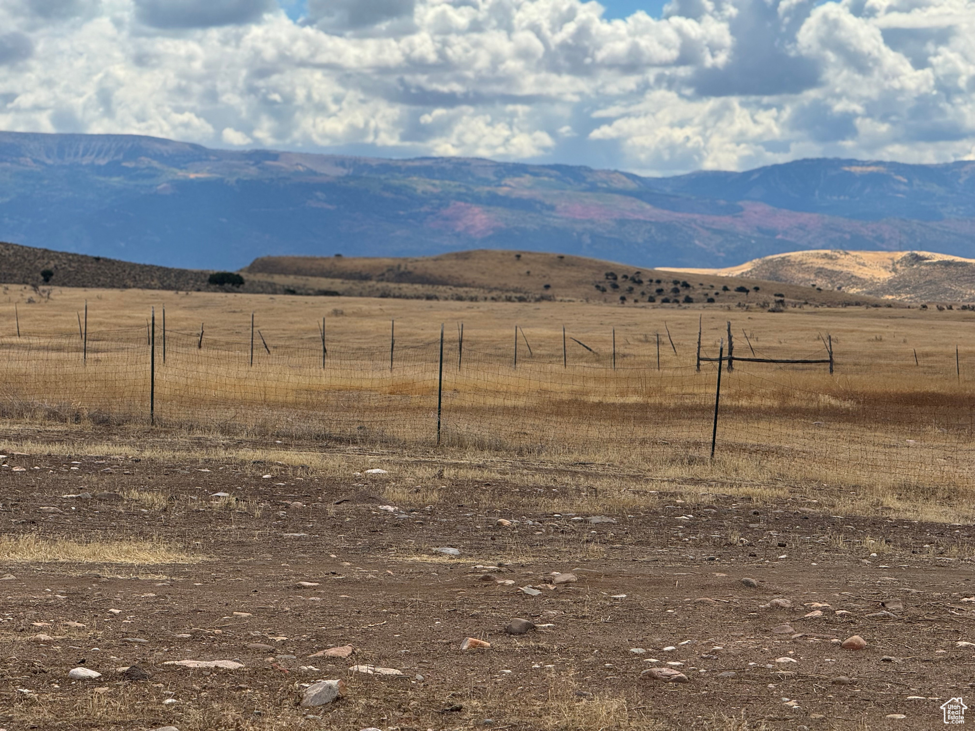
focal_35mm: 120
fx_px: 3380
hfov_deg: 16.4
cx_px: 488
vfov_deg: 12.3
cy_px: 366
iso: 50
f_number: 2.8
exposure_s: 1/2710
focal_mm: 15.66
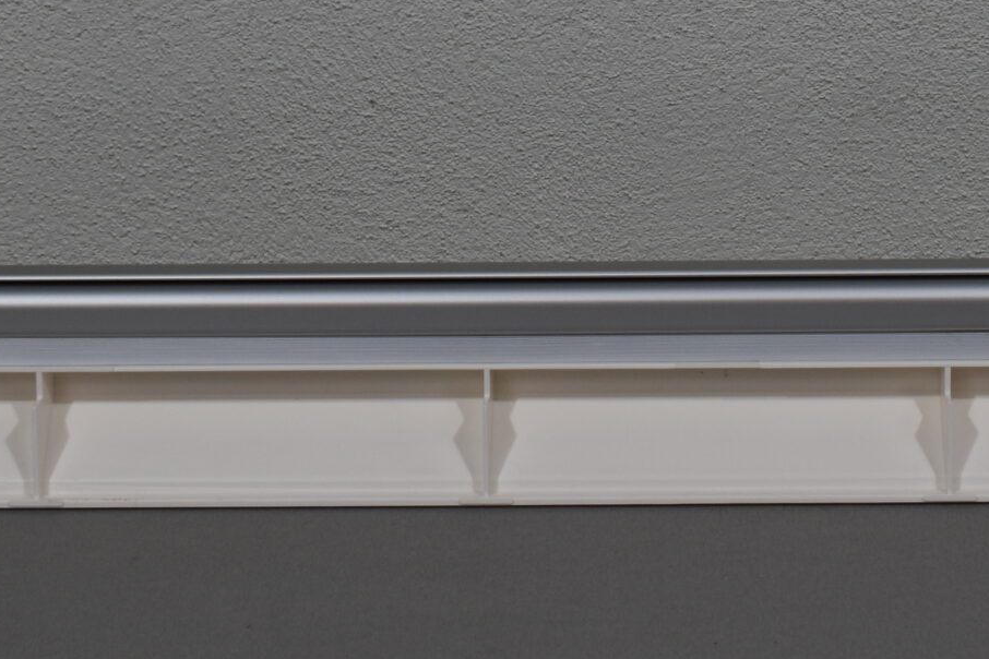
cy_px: -76
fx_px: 3143
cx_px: 720
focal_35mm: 114
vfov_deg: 11.8
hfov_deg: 17.8
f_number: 5.6
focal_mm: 27
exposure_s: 1/125
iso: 200
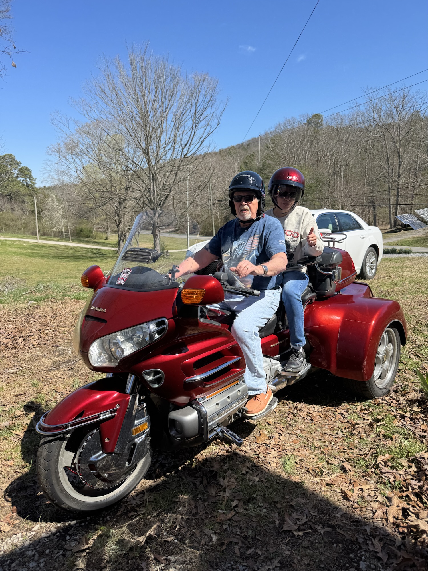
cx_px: 214
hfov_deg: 56.8
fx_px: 396
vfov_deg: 71.6
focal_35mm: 24
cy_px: 286
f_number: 1.78
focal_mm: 6.76
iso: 80
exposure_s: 1/2833
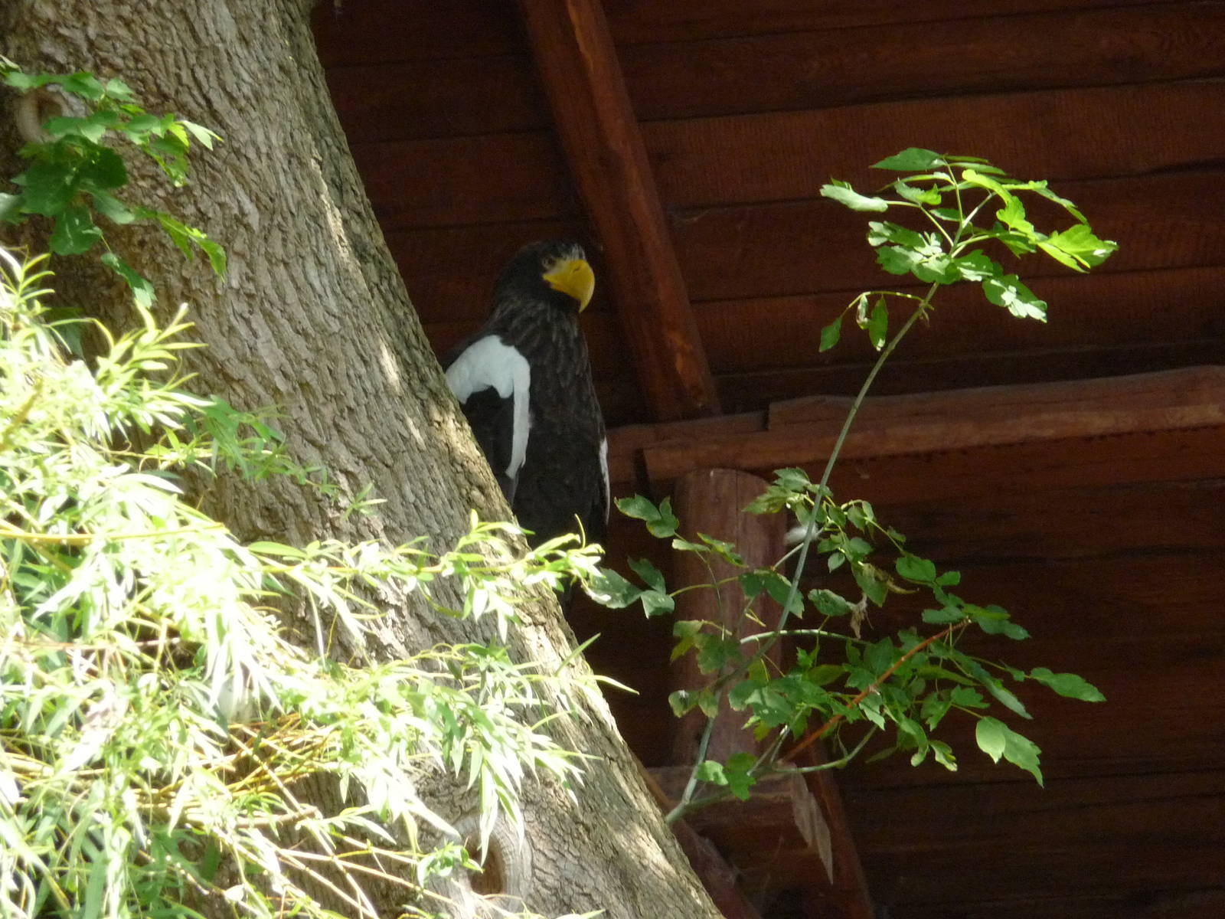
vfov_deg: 4.7
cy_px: 460
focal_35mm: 315
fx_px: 11147
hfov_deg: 6.3
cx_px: 612
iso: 400
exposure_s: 1/250
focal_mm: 47
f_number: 4.9
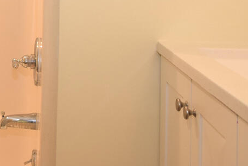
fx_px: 579
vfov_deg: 15.6
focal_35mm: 84
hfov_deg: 22.8
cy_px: -44
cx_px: -25
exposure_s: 1/60
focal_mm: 20
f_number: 4
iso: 560
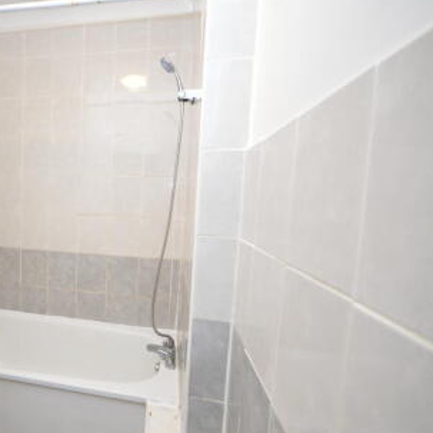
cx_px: 103
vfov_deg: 74.8
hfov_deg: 69.4
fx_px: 283
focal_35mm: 20
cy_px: 221
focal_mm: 10
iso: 800
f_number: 4
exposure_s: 1/60
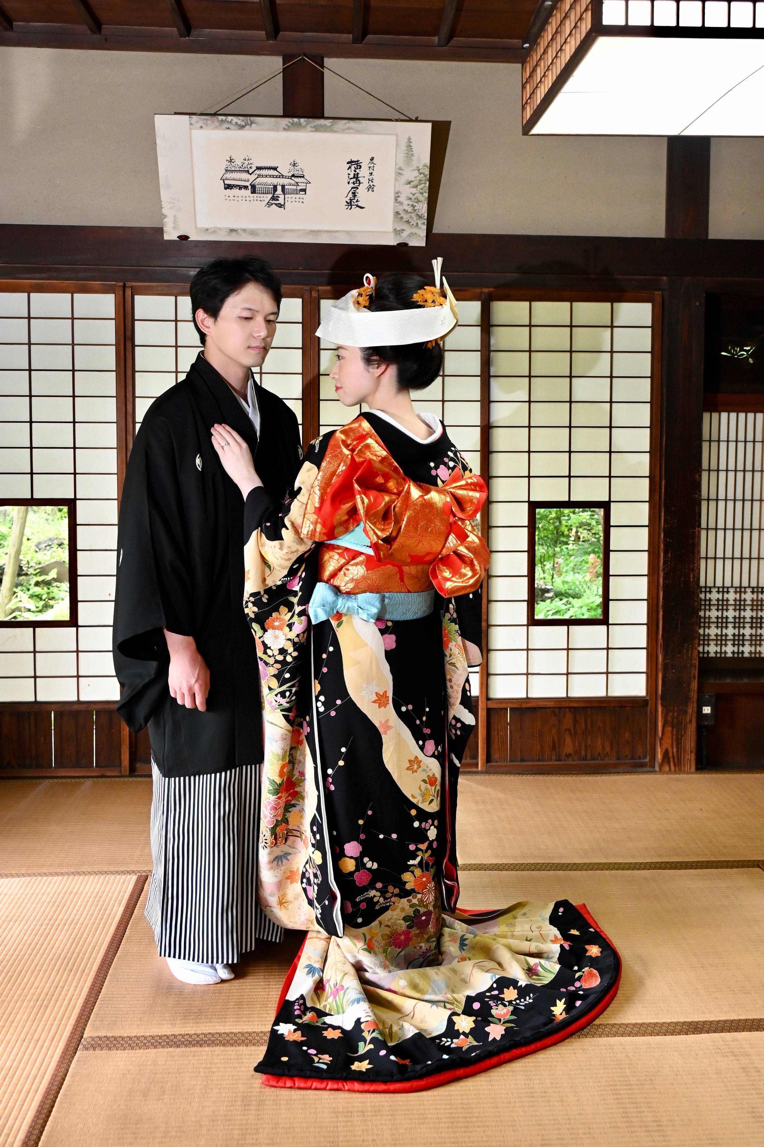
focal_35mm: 32
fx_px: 1003
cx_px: 382
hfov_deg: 41.7
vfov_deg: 59.5
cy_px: 574
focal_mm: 31.5
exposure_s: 1/160
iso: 4000
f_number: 5
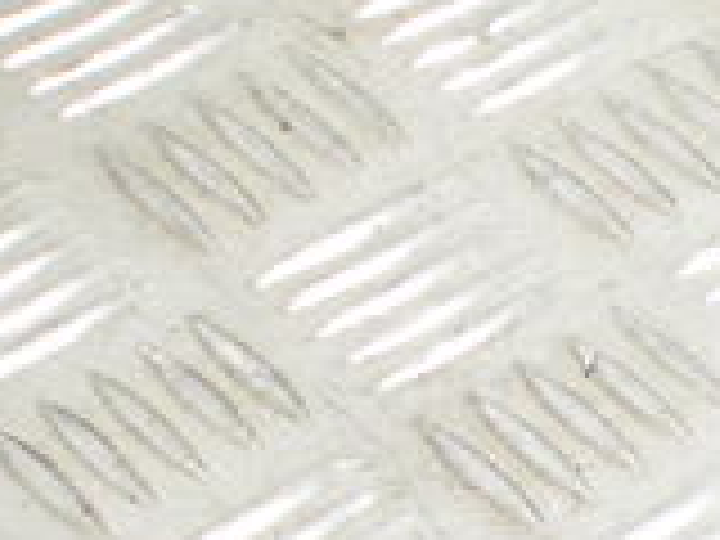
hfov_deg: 9.2
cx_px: 2146
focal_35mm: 173
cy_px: 1674
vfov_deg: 7.5
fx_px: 3598
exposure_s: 1/70.7
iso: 148
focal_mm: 4.7
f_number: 2.8
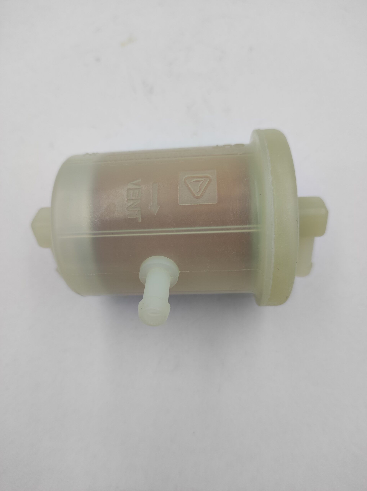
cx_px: 184
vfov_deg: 69.4
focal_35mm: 25
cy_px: 246
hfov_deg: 54.8
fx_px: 354
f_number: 1.79
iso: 50
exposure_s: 1/214
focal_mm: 4.7
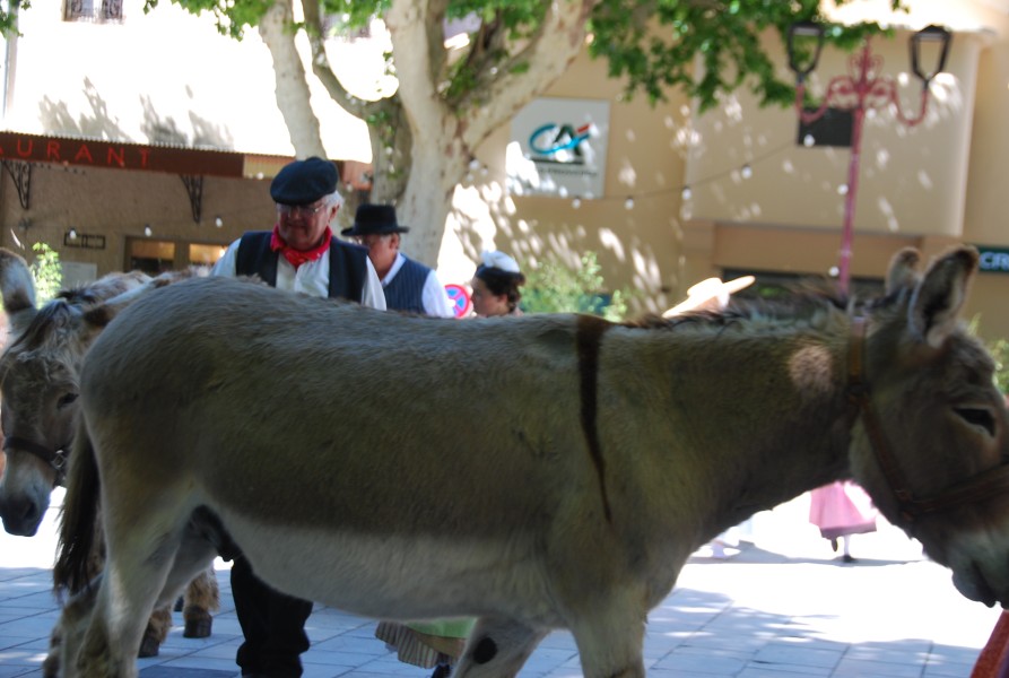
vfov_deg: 19.0
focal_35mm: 72
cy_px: 339
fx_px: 2023
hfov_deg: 28.0
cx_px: 504
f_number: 5
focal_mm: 48
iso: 200
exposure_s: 1/100
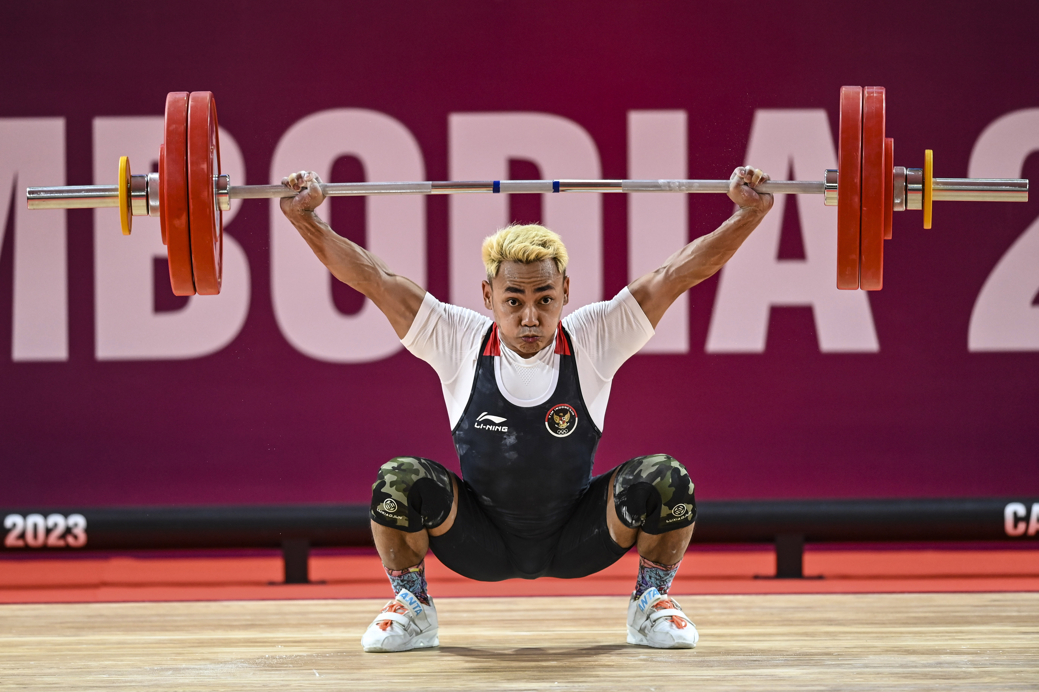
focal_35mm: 400
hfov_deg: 5.2
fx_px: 11544
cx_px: 520
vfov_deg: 3.4
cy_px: 346
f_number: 2.8
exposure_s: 1/400
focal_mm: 400
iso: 1800
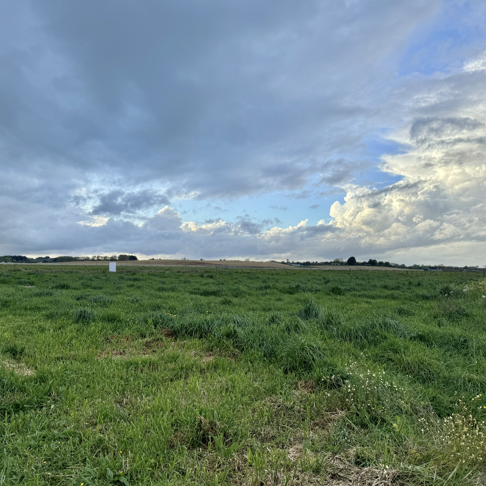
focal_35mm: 29
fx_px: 461
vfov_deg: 55.6
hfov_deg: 55.5
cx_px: 219
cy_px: 244
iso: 80
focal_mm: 6.76
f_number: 1.78
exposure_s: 1/1637
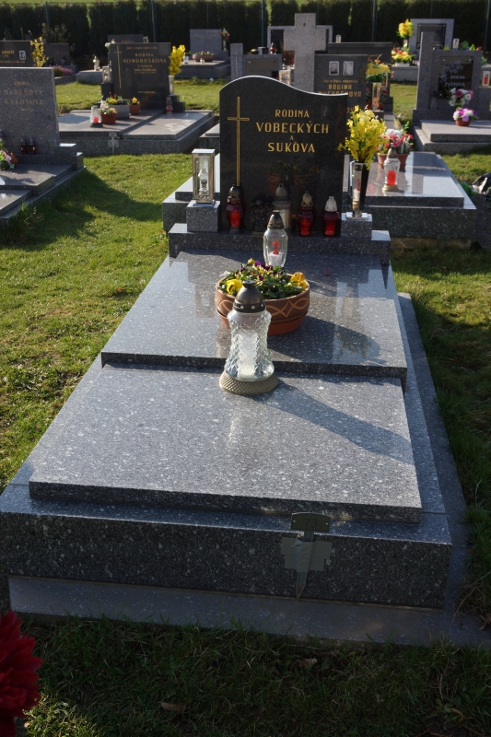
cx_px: 246
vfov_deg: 51.9
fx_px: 757
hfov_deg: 35.9
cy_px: 368
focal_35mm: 37
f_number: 8
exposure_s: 1/200
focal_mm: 25
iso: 100
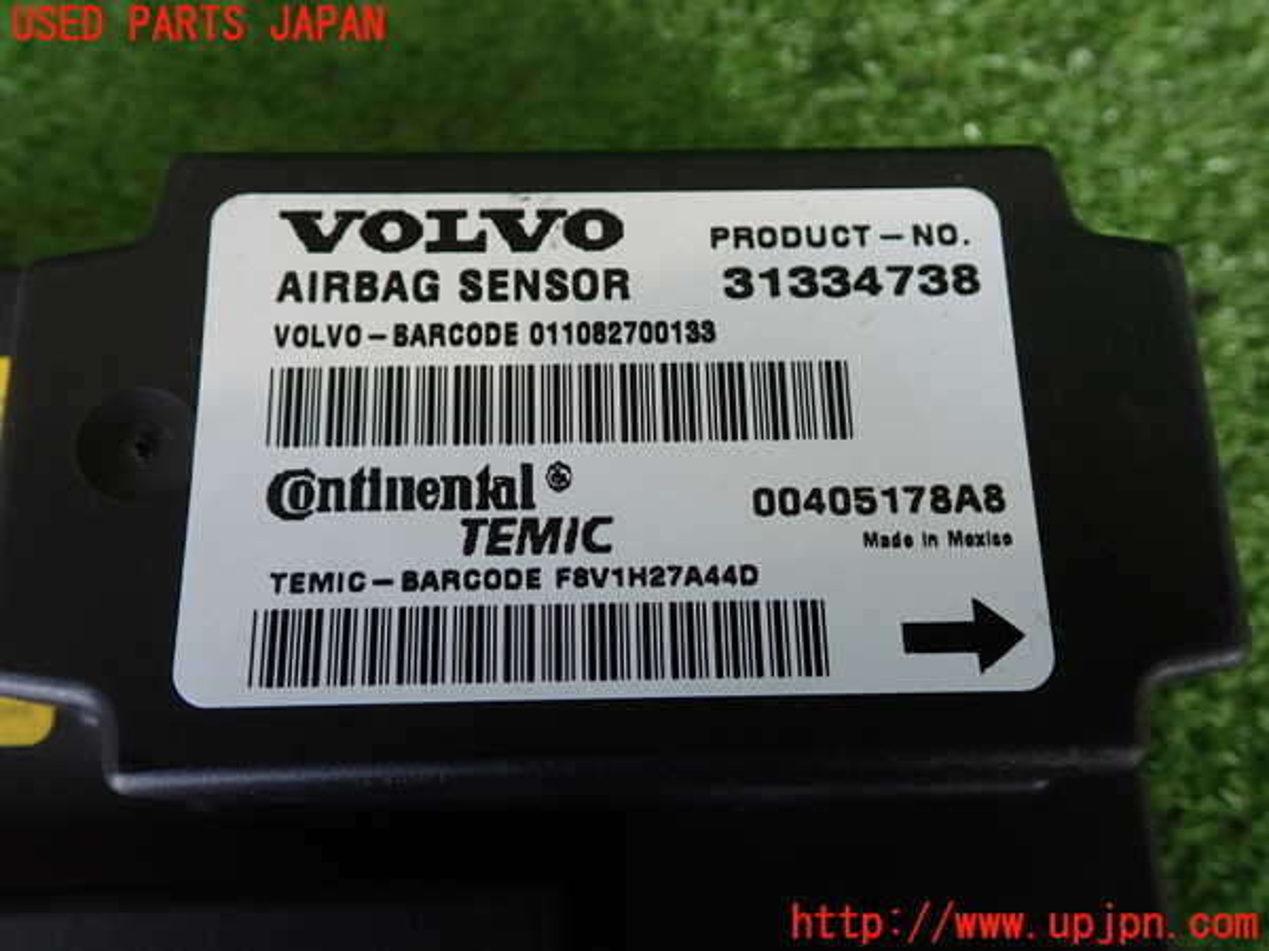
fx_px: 1100
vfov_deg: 46.8
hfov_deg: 60.0
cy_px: 476
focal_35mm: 30
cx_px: 634
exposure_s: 1/60
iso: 200
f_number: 2.3
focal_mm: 5.4
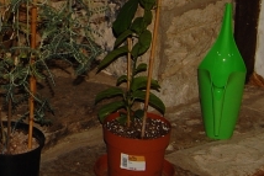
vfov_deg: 8.0
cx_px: -97
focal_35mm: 168
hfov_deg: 11.8
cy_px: -92
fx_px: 1233
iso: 200
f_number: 9
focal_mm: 30
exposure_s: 1/200
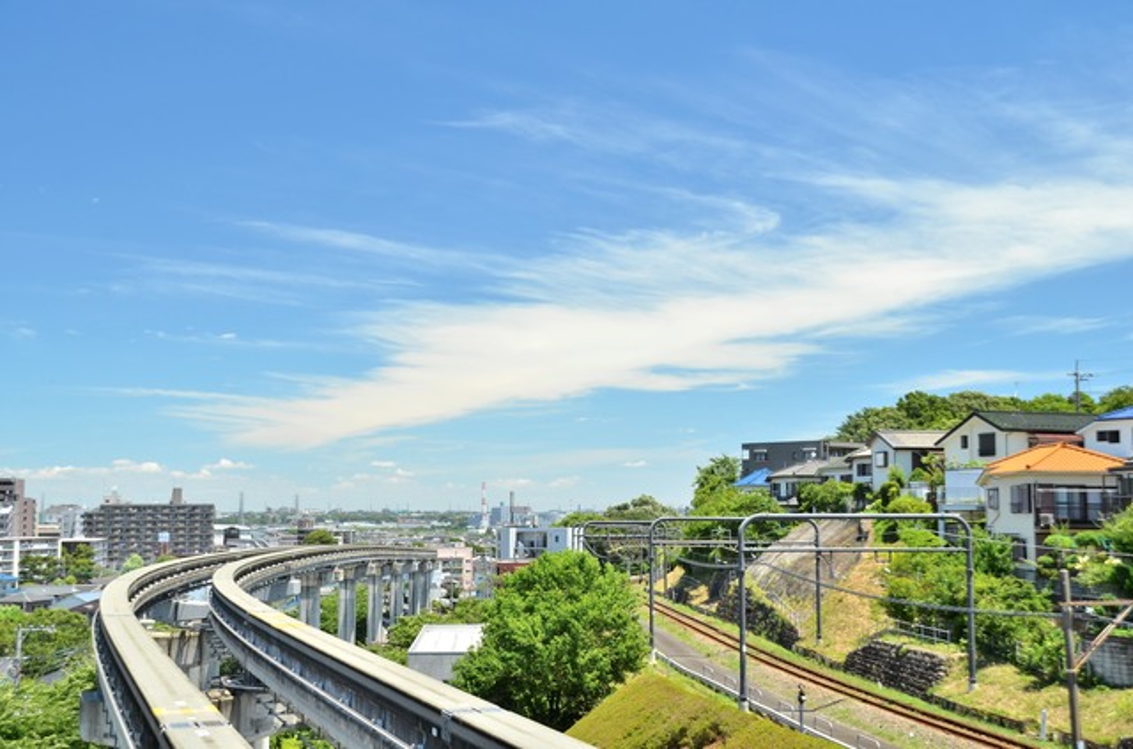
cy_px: 374
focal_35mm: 48
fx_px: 1507
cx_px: 566
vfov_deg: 27.9
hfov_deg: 41.2
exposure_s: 1/160
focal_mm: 32
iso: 200
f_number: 9
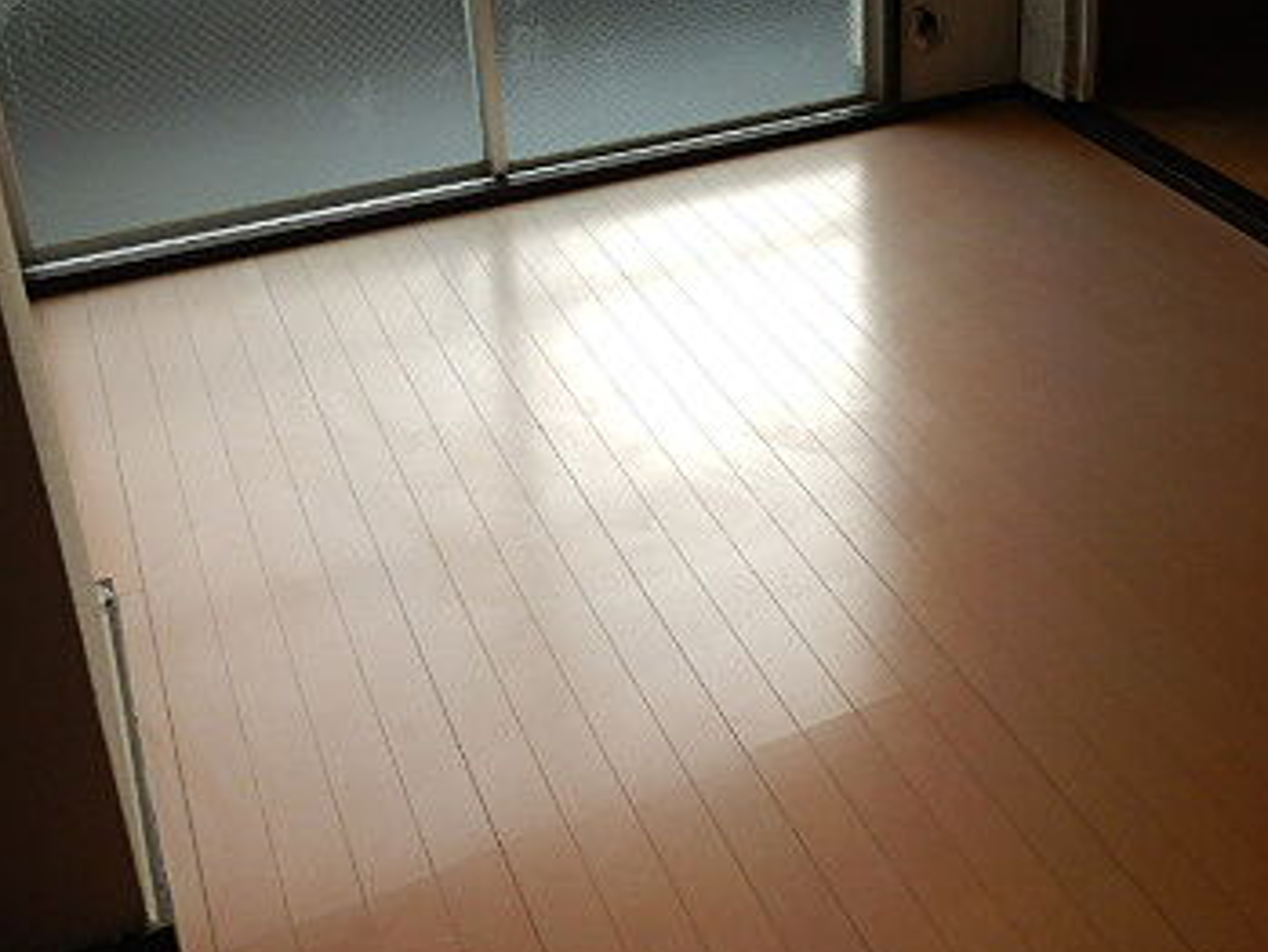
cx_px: 930
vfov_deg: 31.8
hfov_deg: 41.8
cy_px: 160
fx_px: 1612
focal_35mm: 44
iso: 125
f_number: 2.8
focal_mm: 4.3
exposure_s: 1/400
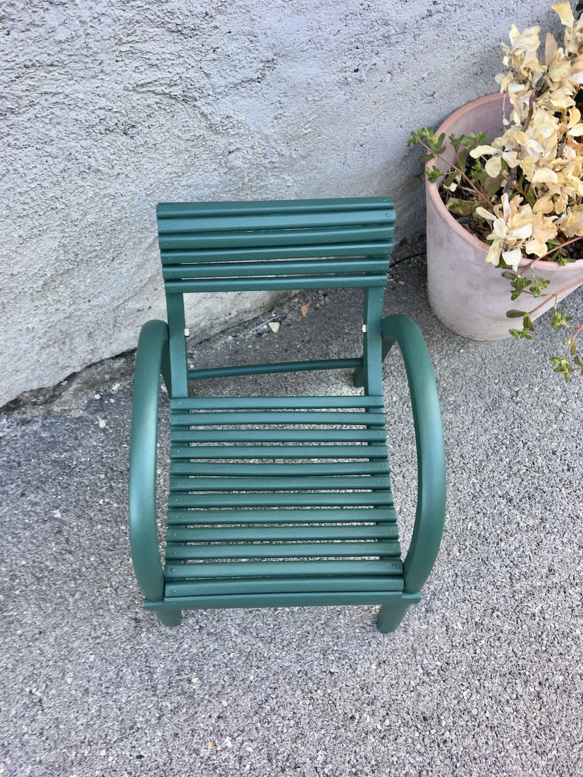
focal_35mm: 29
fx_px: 651
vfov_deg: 61.7
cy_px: 388
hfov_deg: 48.2
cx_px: 292
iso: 32
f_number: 2.2
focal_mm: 4.15
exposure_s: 1/50
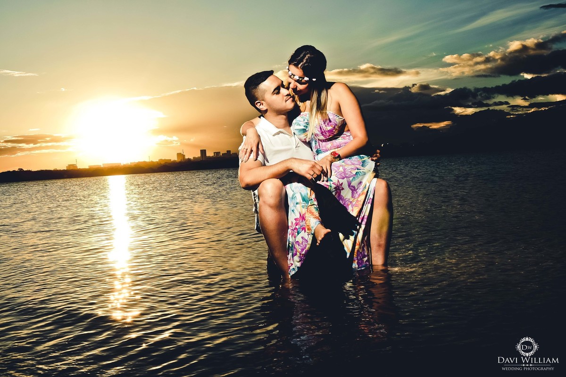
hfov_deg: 43.6
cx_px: 283
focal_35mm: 45
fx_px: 707
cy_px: 188
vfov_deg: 29.9
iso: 100
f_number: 13
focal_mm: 30.2
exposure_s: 1/180
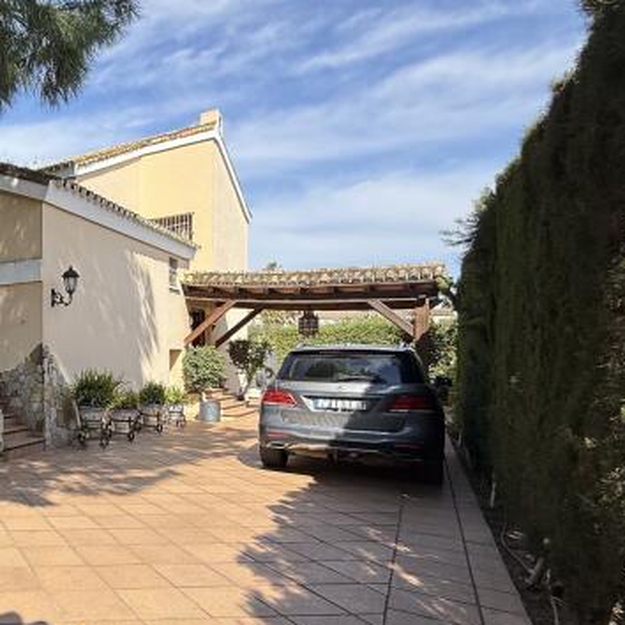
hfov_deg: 44.4
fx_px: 572
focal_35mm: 28
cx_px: -56
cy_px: 374
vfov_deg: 56.9
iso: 50
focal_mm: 2.22
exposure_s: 1/1017
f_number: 2.2
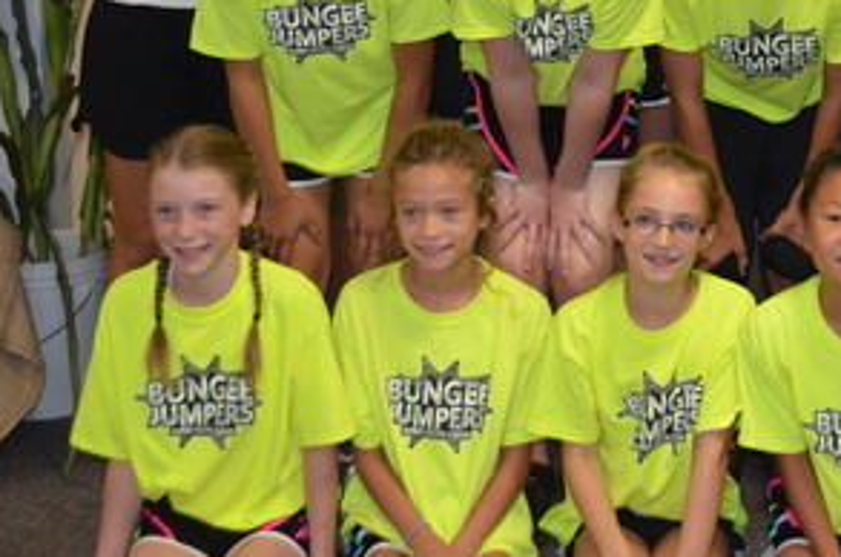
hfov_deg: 20.6
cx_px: 827
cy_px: -56
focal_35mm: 96
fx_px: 2238
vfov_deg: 13.9
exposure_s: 1/60
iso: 1600
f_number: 4.2
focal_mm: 26
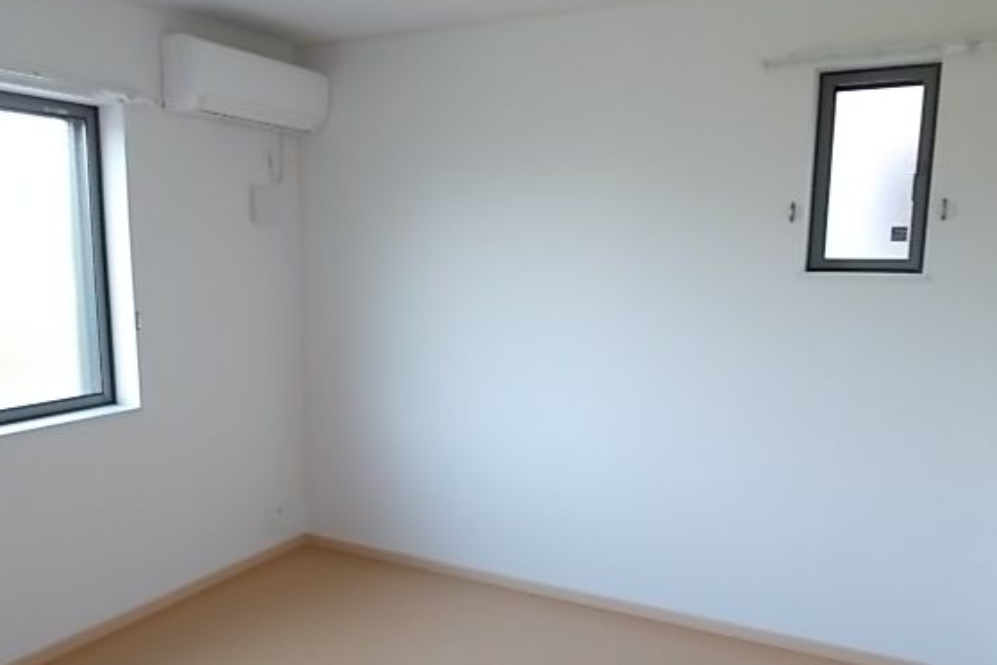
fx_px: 858
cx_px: 447
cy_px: 408
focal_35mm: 31
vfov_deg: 42.1
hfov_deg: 60.2
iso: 200
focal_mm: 4.6
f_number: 3.2
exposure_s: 1/25
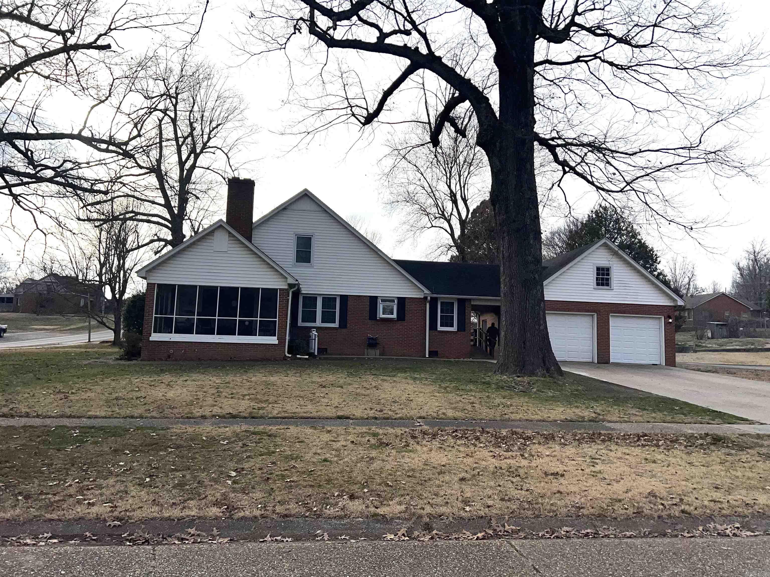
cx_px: 385
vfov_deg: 53.1
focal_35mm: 26
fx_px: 578
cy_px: 288
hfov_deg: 67.3
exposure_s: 1/6993
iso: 32
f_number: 1.5
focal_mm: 5.7
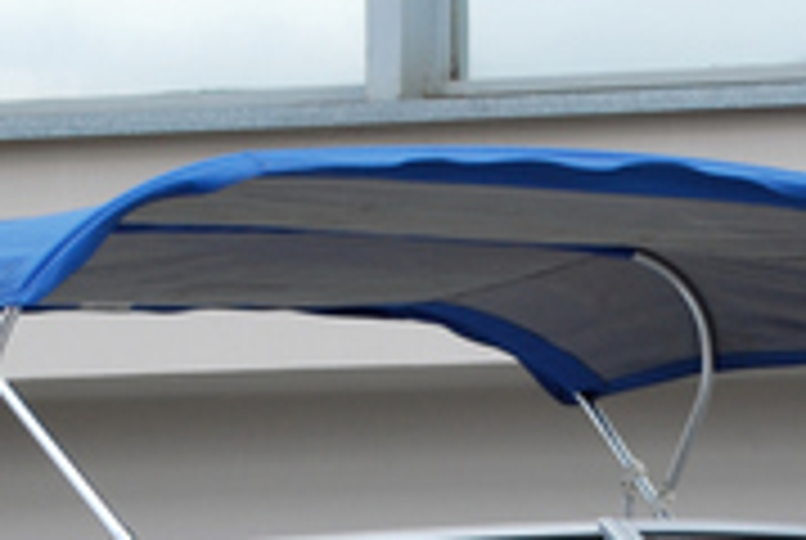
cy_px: 950
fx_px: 4351
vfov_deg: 6.9
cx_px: 867
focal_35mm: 194
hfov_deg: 10.5
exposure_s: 1/100
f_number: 8
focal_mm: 32
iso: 100
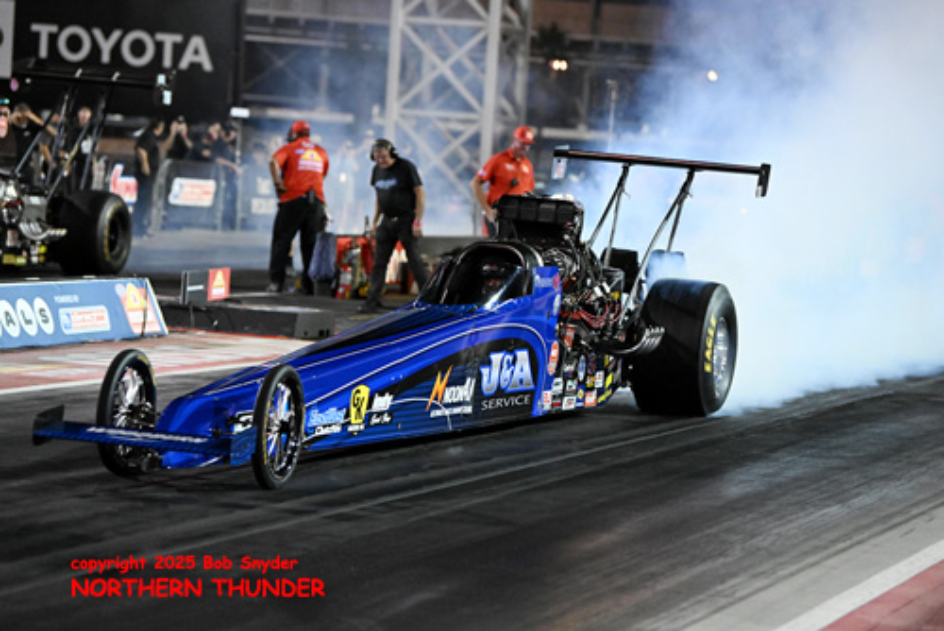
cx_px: 472
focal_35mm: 130
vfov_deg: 10.6
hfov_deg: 15.8
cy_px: 316
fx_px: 3411
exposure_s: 1/800
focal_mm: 130
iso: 8000
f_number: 2.8
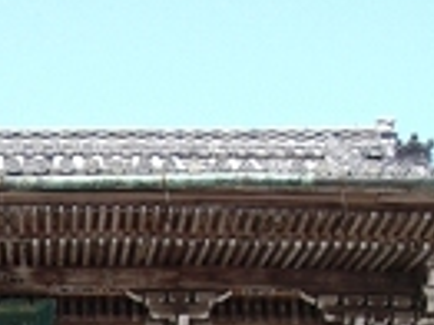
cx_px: -20
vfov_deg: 10.7
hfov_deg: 14.6
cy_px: 516
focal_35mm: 133
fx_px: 1666
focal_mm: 6.2
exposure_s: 1/125
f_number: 4.3
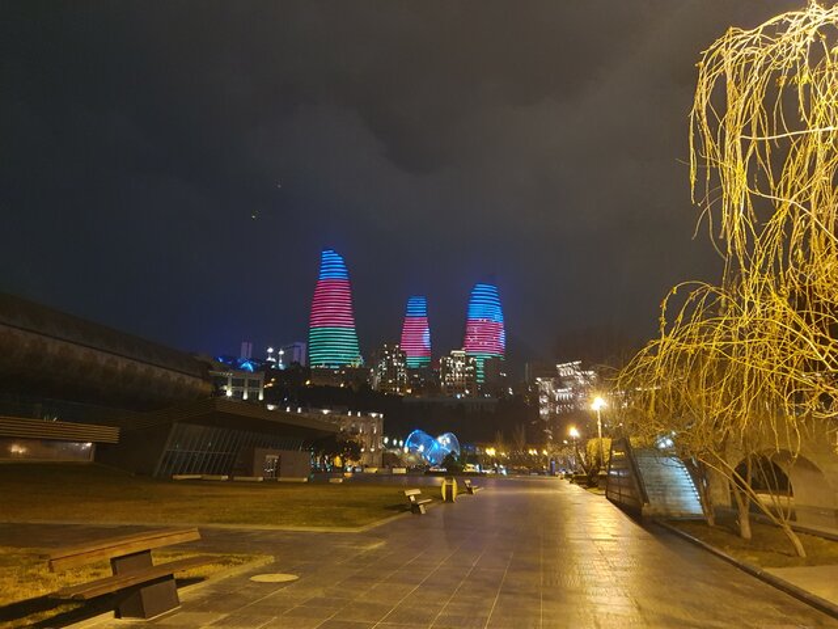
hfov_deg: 67.3
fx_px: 629
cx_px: 419
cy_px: 314
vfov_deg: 53.1
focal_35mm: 26
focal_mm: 4.32
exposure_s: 1/25
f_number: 1.5
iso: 640
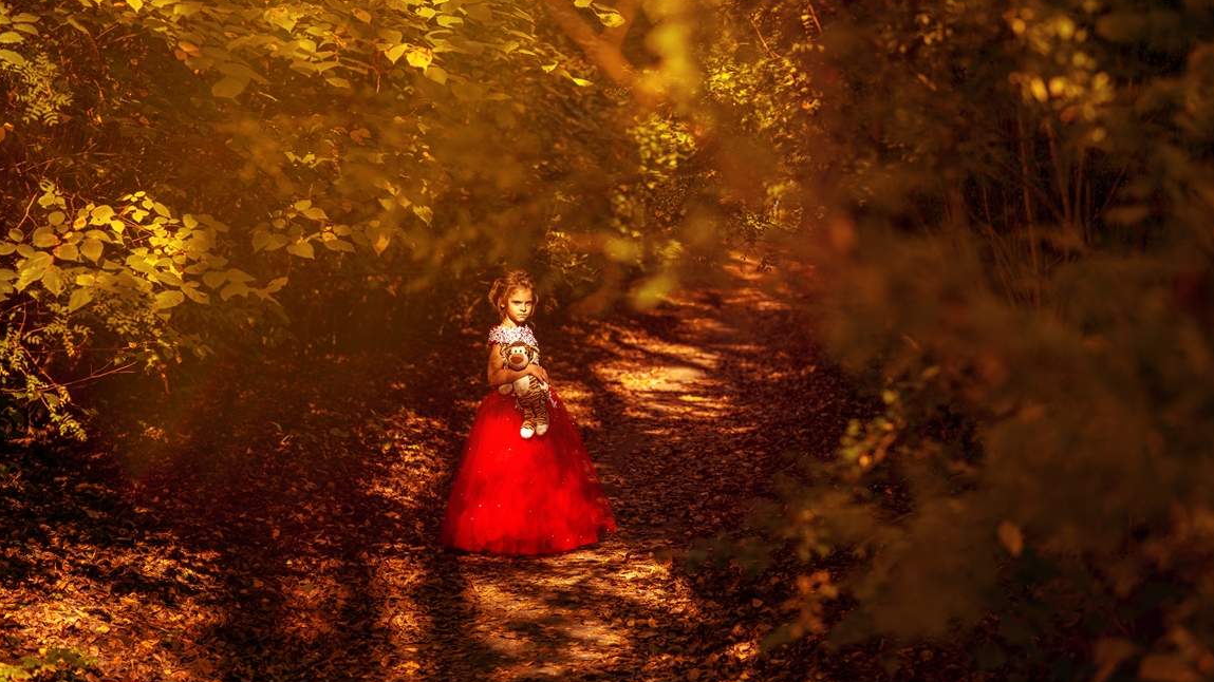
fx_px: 2993
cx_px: 630
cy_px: 290
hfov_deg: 22.9
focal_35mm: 93
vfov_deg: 13.0
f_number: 2.8
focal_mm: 85
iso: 100
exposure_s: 1/500
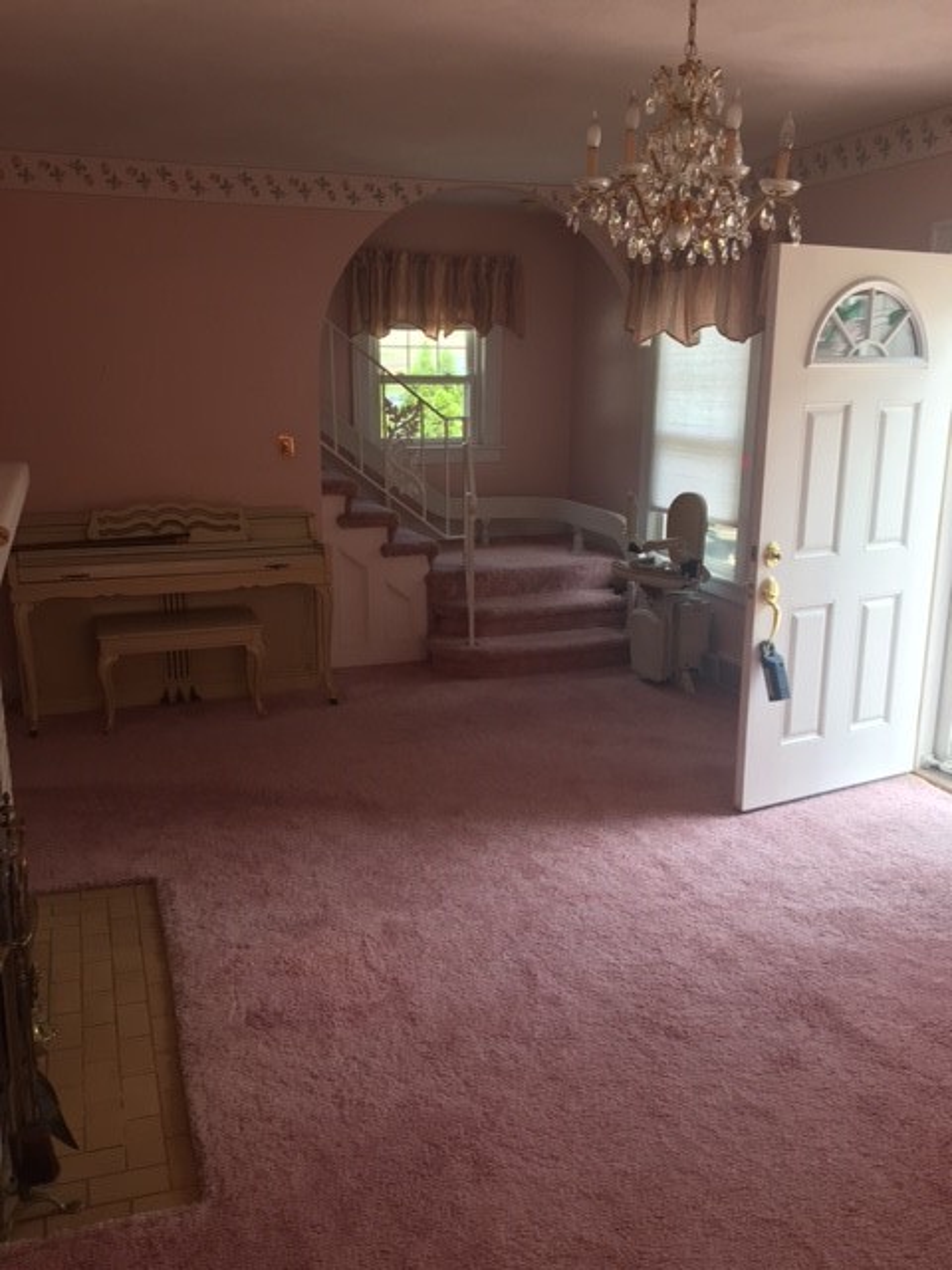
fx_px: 1063
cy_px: 635
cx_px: 476
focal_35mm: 29
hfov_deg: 48.2
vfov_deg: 61.7
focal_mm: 4.15
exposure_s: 1/120
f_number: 2.2
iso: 40
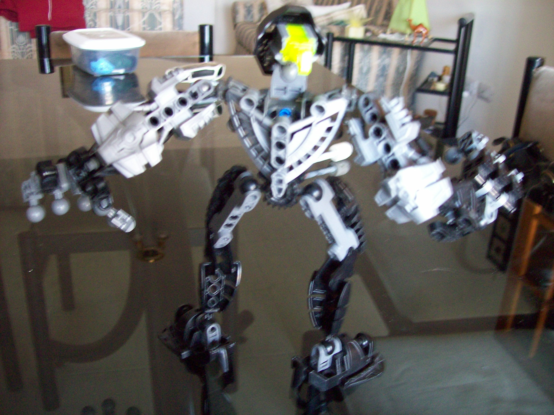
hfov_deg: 51.4
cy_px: 208
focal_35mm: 36
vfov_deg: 39.7
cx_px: 277
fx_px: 576
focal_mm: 6
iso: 160
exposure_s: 1/8
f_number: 2.7
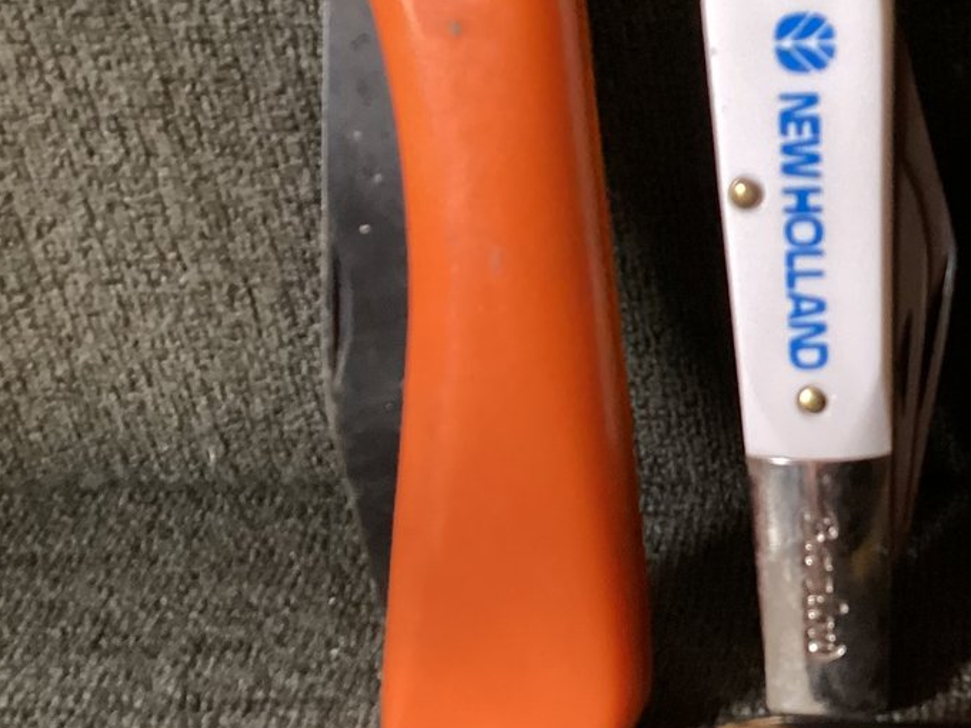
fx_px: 1935
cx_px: 1062
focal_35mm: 69
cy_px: 302
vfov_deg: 21.3
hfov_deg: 26.1
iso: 320
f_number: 2.4
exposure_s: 1/33
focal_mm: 3.3
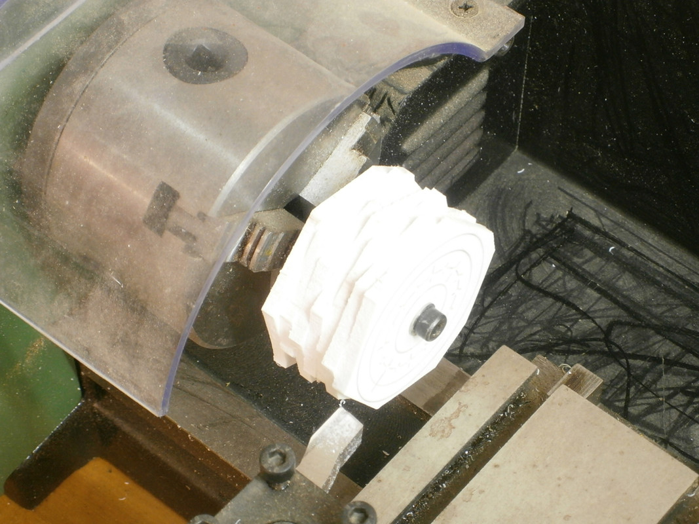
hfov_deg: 19.5
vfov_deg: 14.6
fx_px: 2039
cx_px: 350
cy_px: 262
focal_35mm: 101
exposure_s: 1/2
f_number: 5.4
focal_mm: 17.8
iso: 250
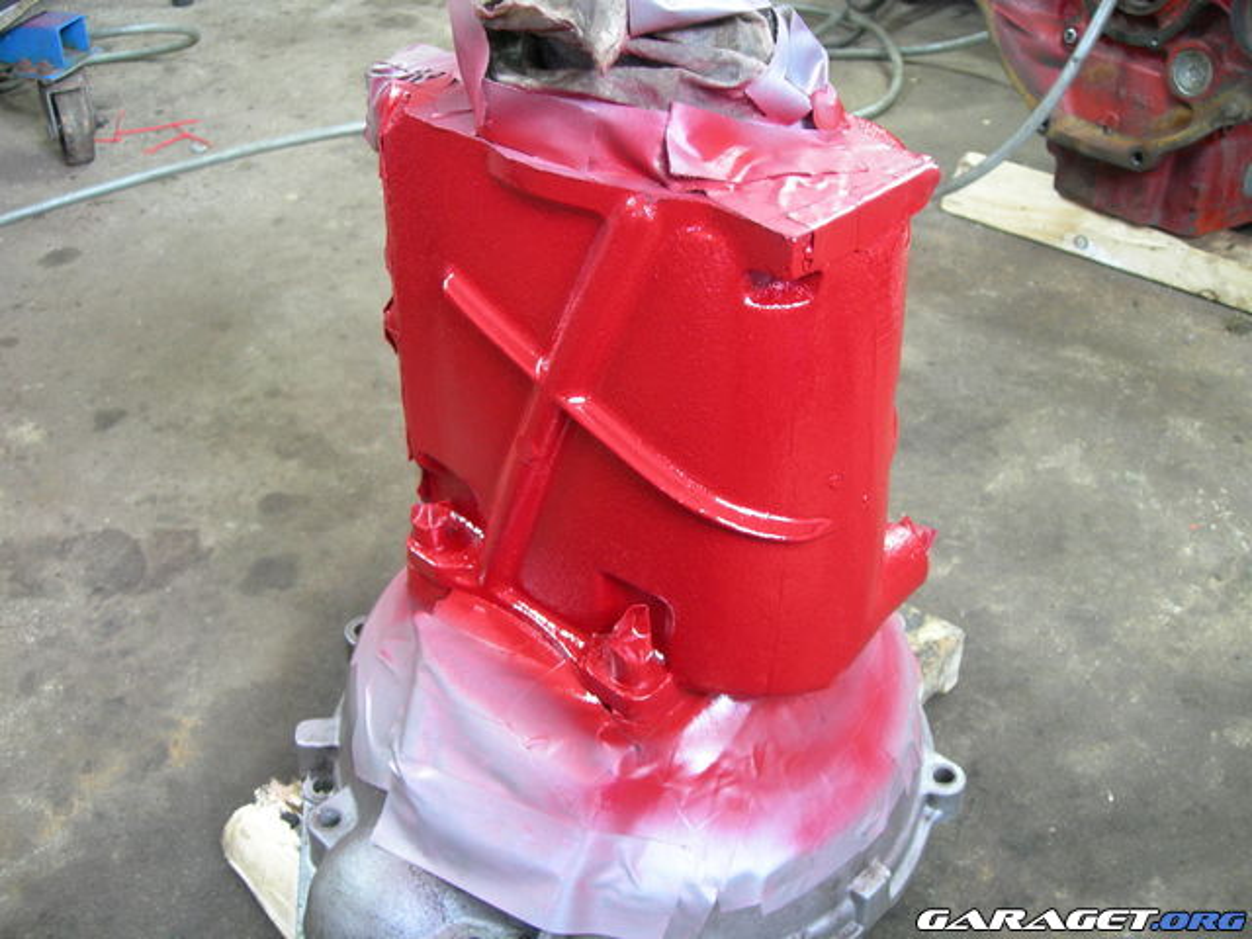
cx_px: 626
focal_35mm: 38
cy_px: 470
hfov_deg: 49.0
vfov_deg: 37.7
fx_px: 1374
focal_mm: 7.8
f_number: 2.8
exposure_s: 1/4.1
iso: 177
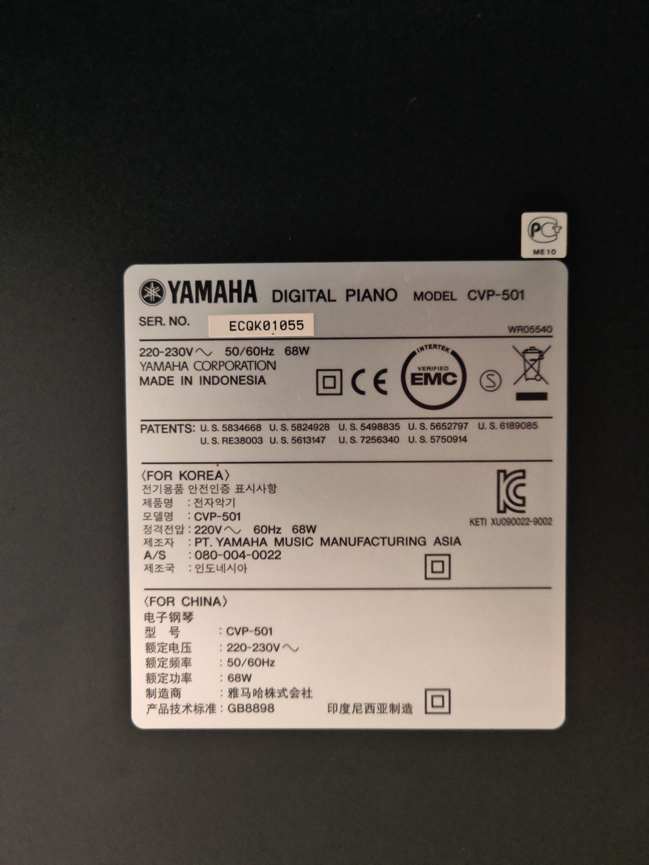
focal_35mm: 27
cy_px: 432
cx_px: 324
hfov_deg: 51.4
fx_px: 675
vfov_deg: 65.3
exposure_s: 1/17
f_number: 1.9
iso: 3200
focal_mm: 6.67
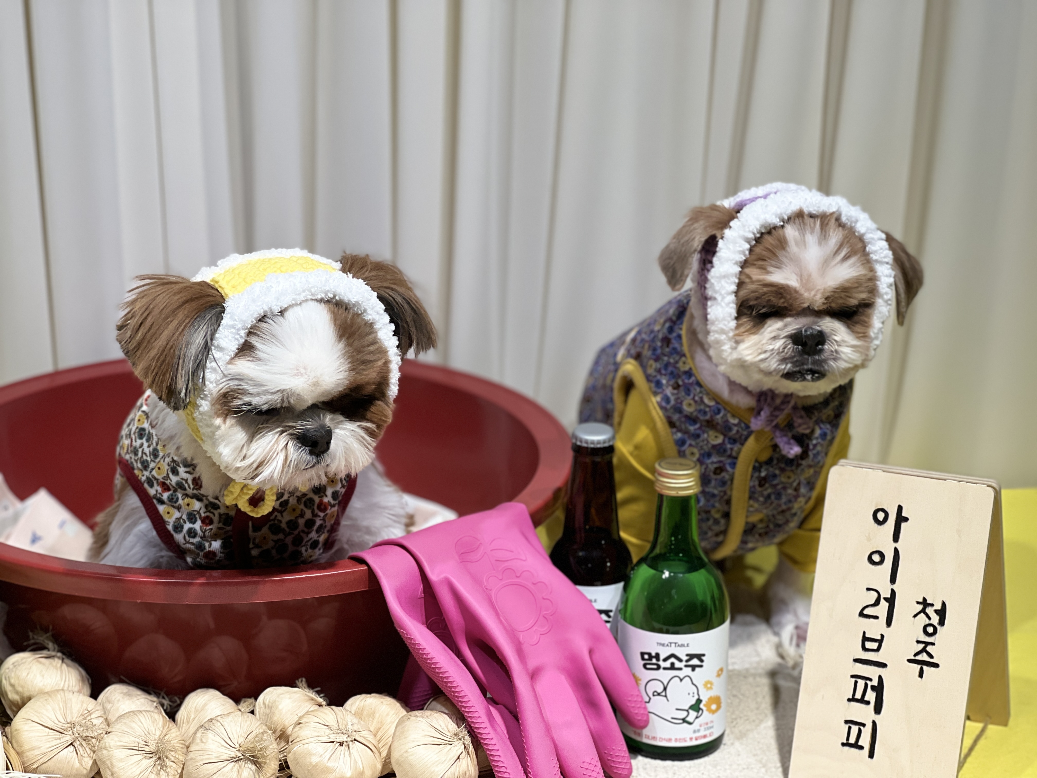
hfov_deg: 25.3
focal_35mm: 77
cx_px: 518
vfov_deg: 19.1
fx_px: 2307
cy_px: 389
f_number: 2.8
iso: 100
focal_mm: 9
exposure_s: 1/120
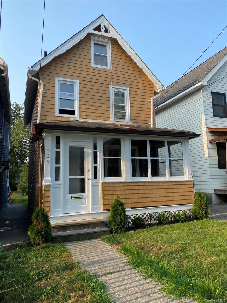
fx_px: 227
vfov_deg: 67.3
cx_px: 114
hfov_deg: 53.1
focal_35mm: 26
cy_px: 152
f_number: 1.8
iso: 32
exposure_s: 1/778
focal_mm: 4.25
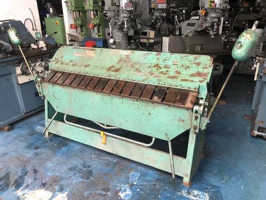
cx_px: 133
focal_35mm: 28
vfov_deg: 49.7
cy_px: 100
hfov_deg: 63.4
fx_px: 215
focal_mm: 3.99
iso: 25
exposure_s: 1/100
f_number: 1.8
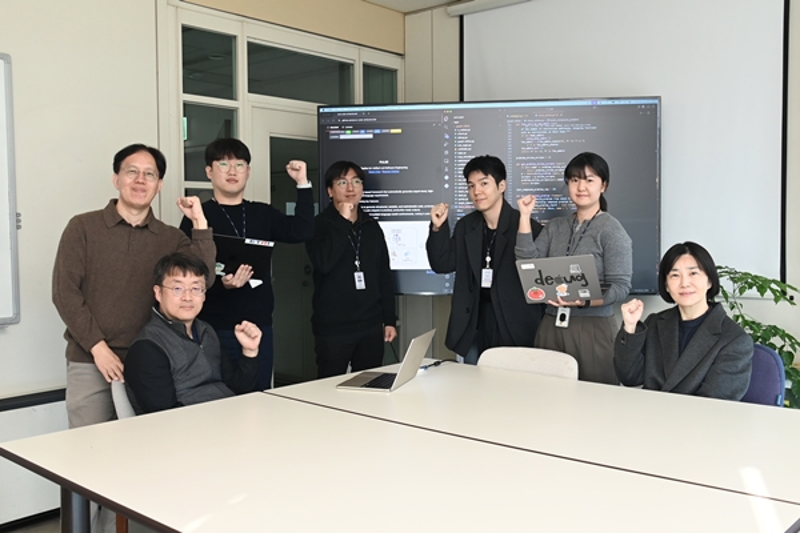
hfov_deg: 53.1
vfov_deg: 36.9
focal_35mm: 36
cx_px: 400
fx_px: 800
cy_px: 266
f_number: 5
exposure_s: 1/60
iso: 800
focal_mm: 24
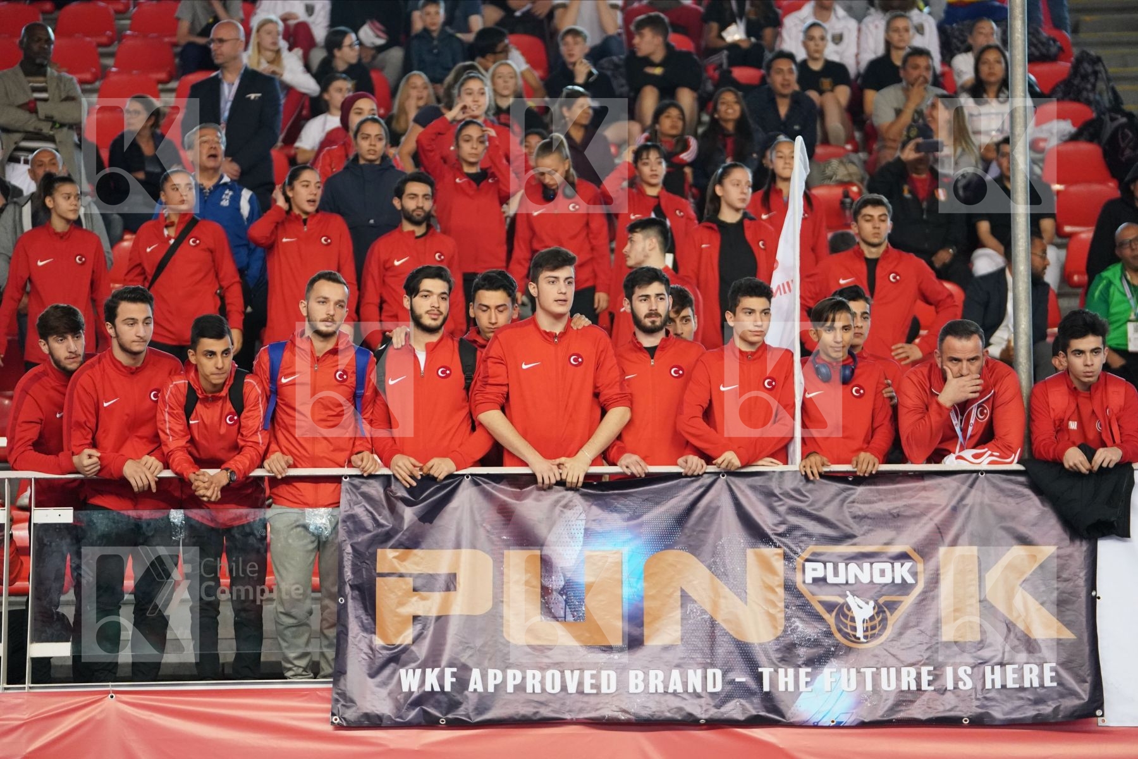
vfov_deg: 9.7
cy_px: 380
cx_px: 569
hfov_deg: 14.4
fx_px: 4488
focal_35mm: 142
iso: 5000
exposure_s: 1/1000
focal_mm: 142
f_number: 2.8
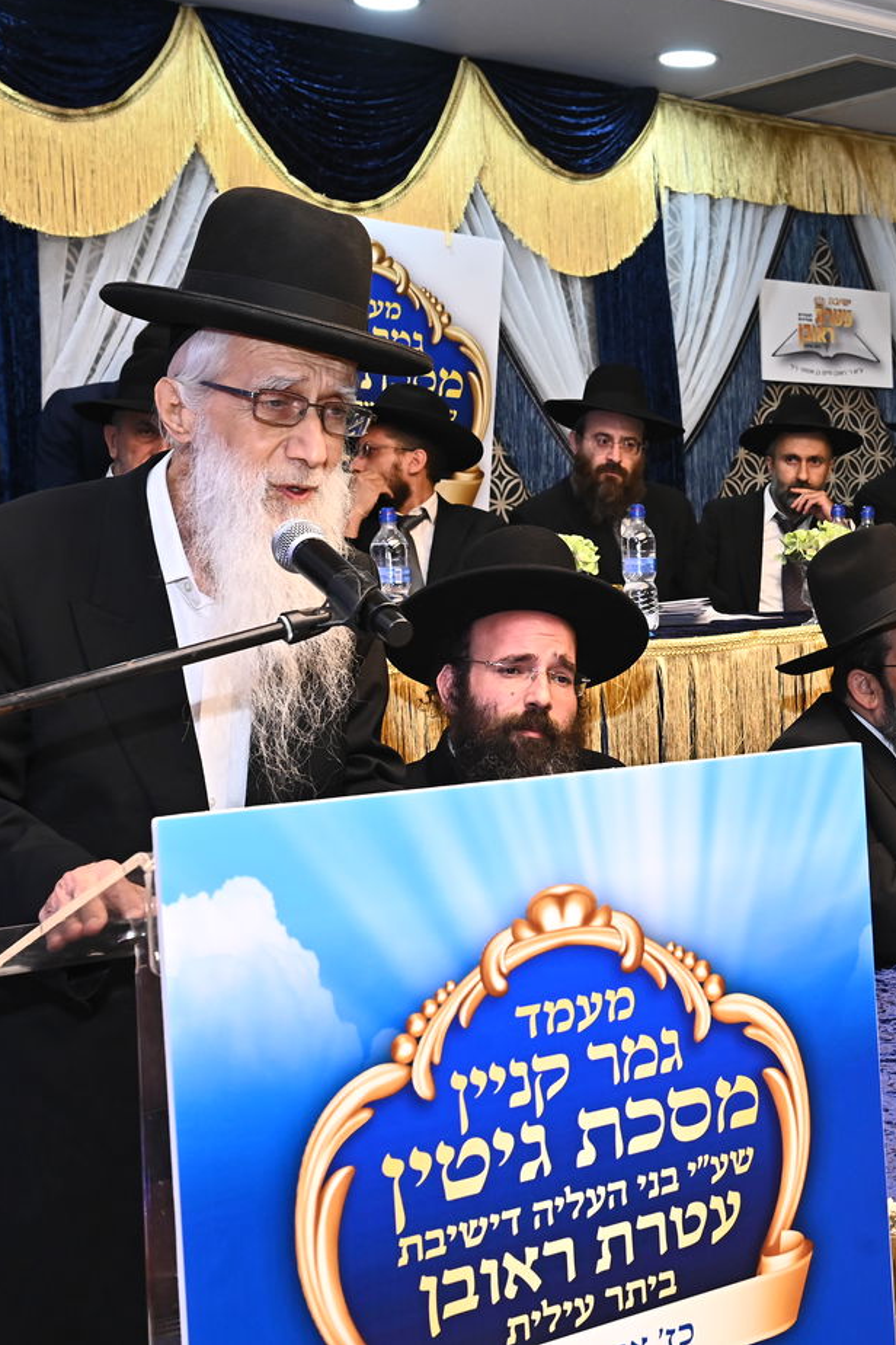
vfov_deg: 37.5
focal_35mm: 53
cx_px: 804
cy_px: 668
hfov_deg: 24.8
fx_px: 1979
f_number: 7.1
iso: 2000
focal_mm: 35
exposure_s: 1/200
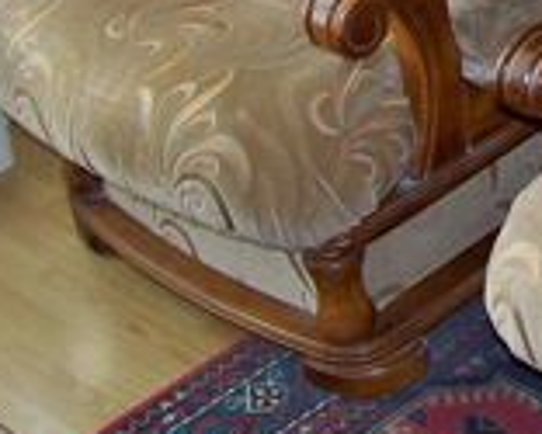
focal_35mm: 99
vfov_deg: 15.1
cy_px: -56
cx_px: 705
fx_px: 1589
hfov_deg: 18.1
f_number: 2.8
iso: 200
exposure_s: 1/30
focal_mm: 5.85
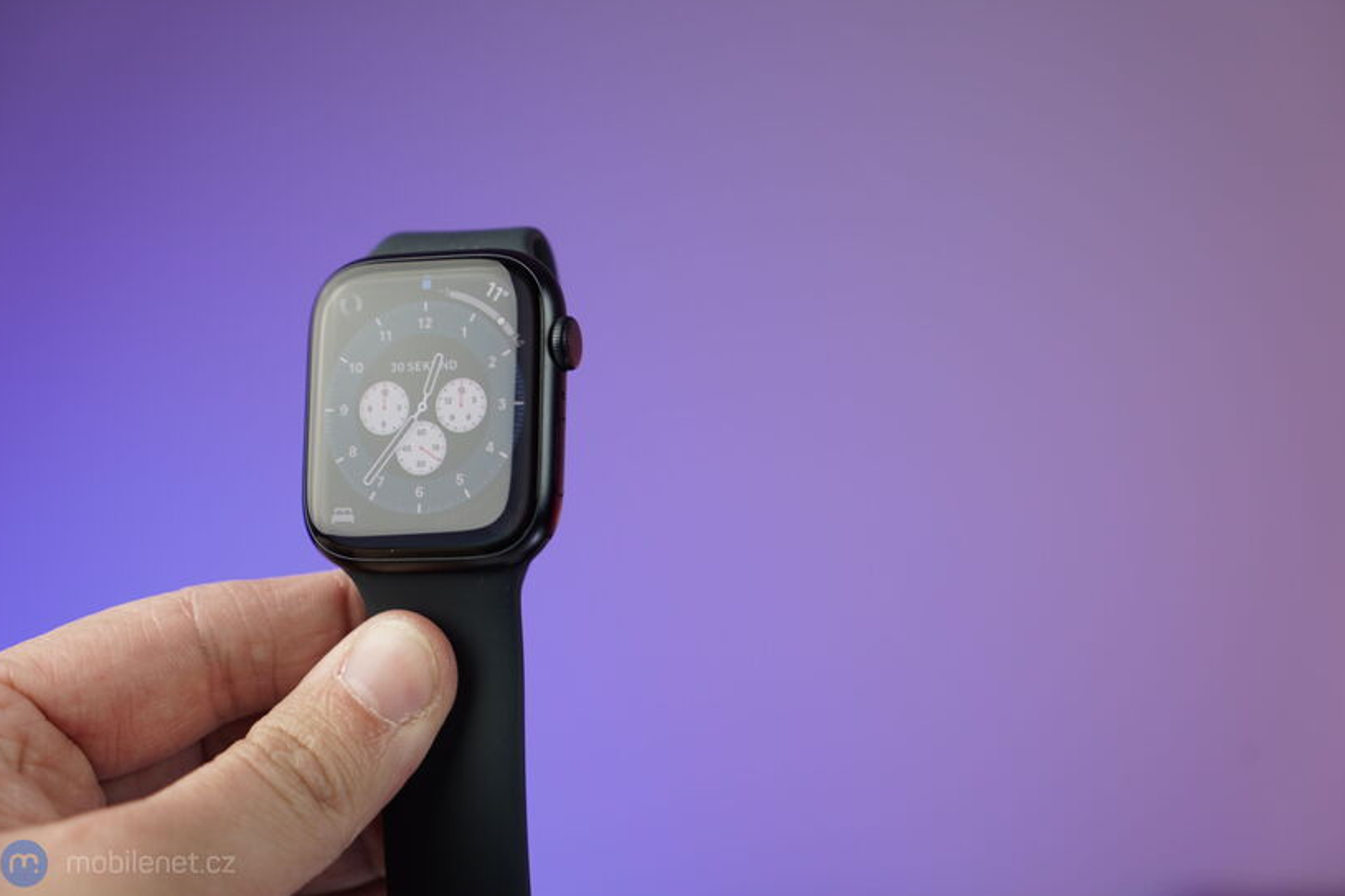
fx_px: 2353
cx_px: 665
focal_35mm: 63
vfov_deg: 21.6
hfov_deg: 31.9
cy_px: 450
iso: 100
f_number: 4
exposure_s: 1/50
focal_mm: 62
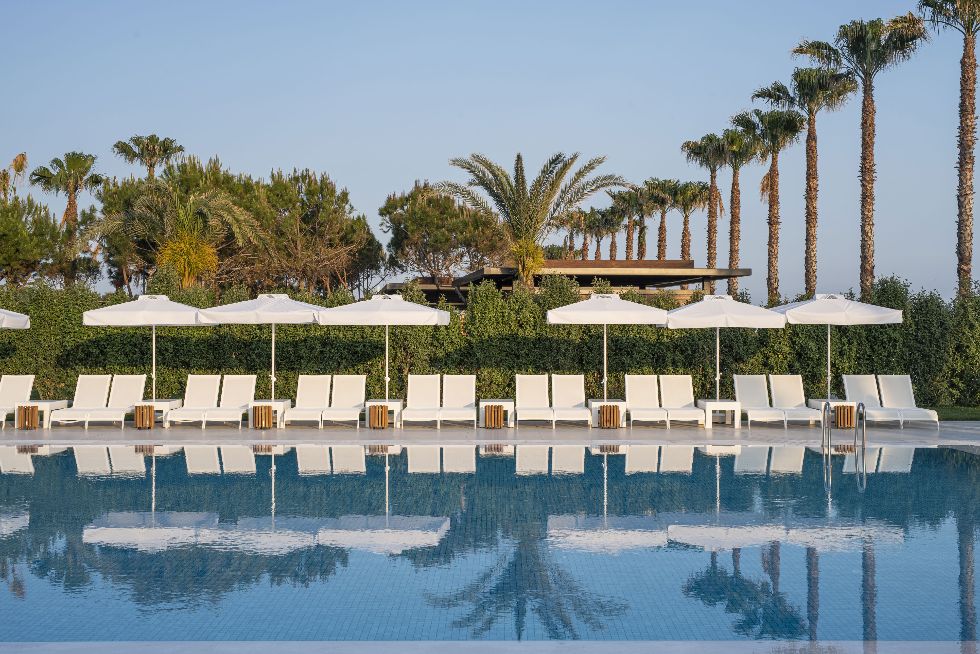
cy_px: 327
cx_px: 490
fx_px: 1361
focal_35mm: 50
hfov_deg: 39.6
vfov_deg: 27.0
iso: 100
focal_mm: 50
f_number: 10
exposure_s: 1/80
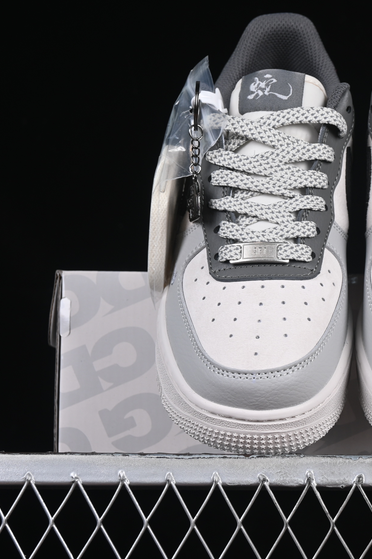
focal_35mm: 113
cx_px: 360
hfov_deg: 12.0
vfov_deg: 18.1
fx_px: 1751
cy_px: 279
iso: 160
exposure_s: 1/80
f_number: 8
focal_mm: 50
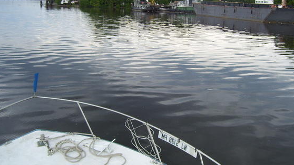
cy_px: 73
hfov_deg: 45.4
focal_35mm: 45
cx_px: 166
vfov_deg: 26.5
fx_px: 351
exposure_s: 1/200
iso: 80
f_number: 4.8
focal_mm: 6
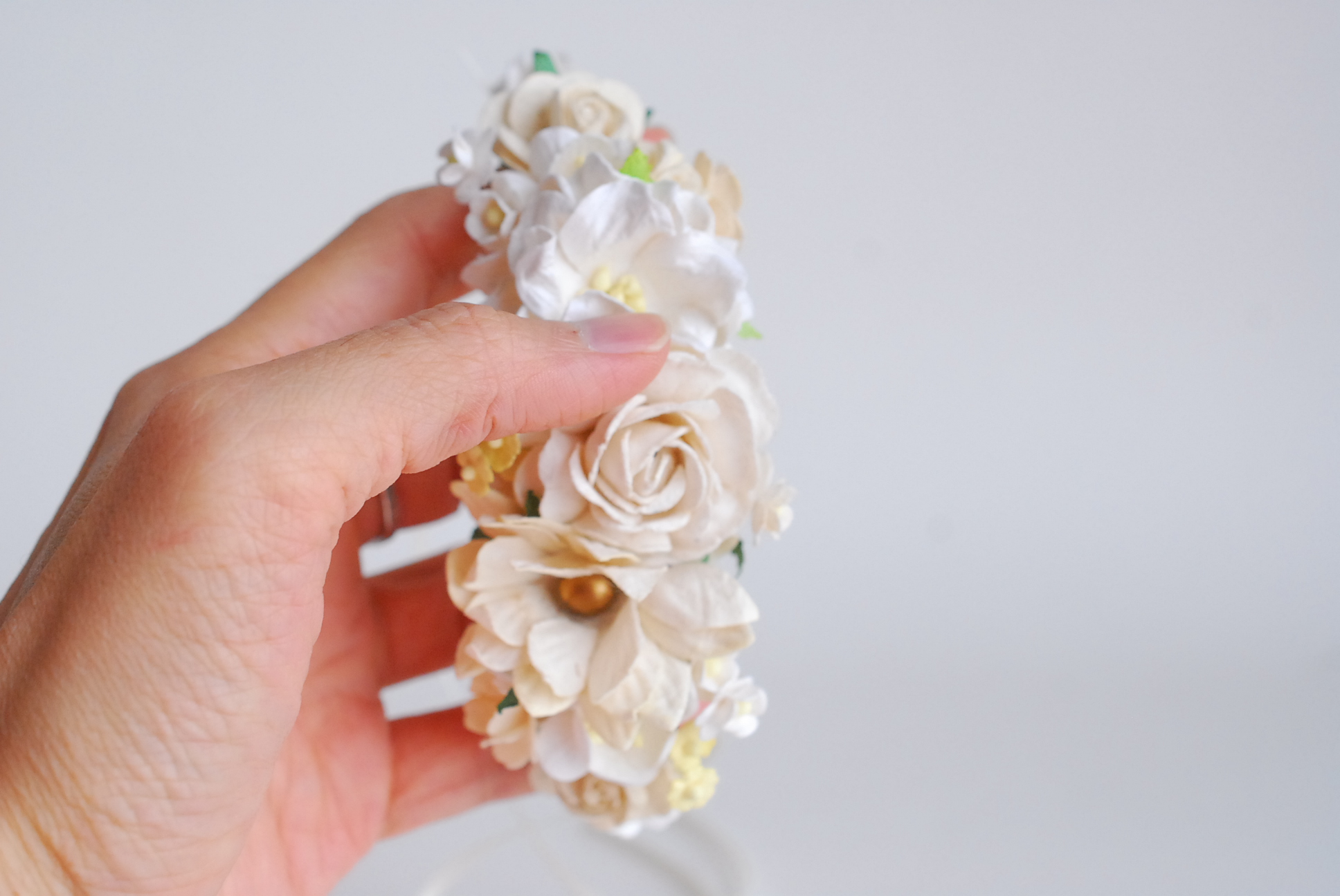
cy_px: 448
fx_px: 2236
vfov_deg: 22.7
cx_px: 670
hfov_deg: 33.4
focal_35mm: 60
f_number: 5.6
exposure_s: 1/125
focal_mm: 40
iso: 800
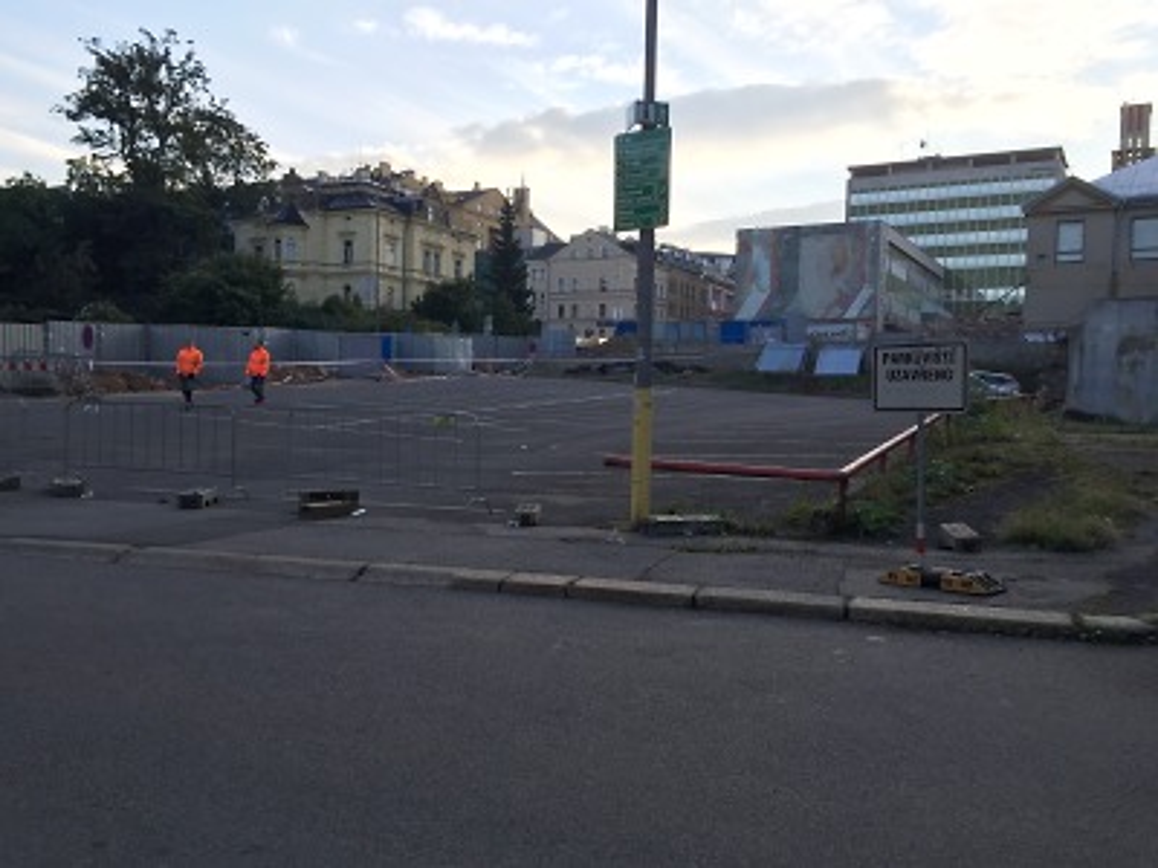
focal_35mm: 29
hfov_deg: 61.7
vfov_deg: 48.2
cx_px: 579
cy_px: 434
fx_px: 970
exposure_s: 1/608
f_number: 2.2
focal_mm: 4.15
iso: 32
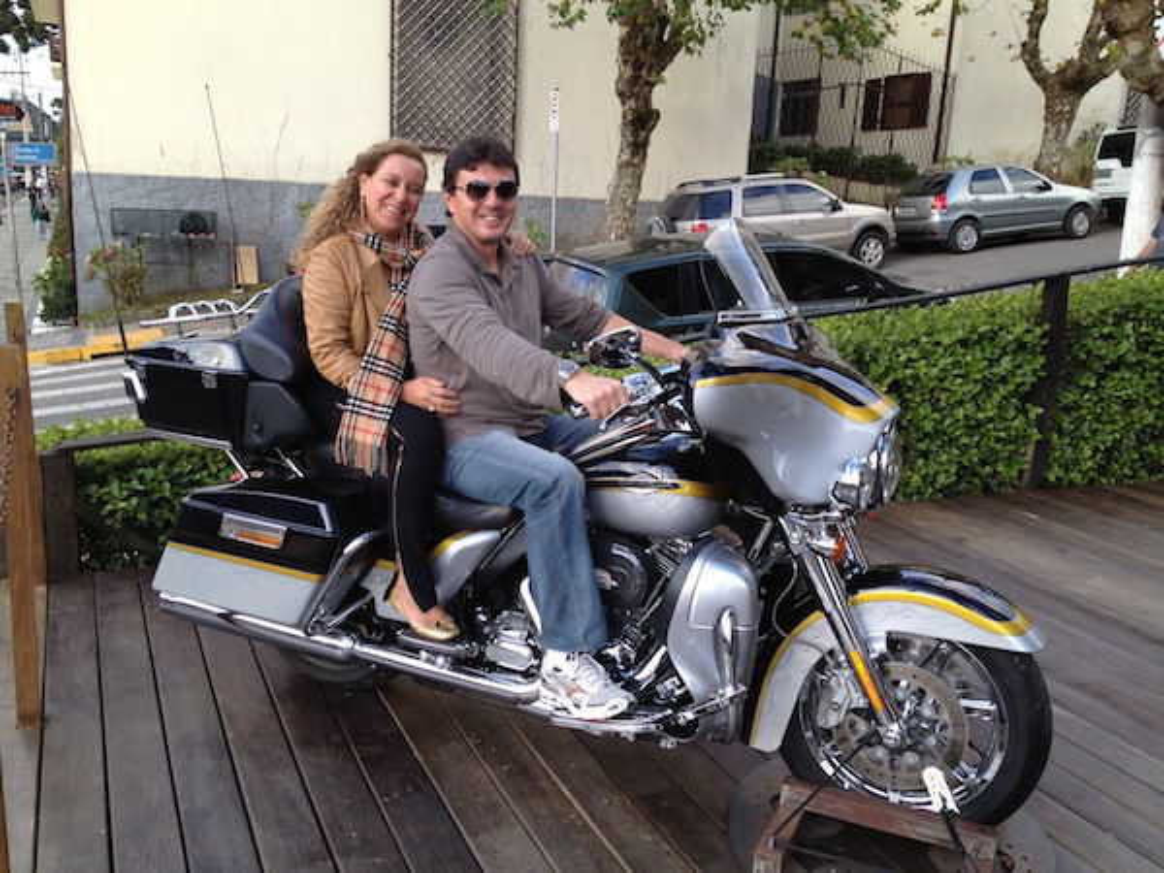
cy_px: 436
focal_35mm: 35
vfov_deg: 40.7
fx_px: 1177
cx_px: 582
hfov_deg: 52.6
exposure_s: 1/160
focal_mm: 4.28
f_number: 2.4
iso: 64
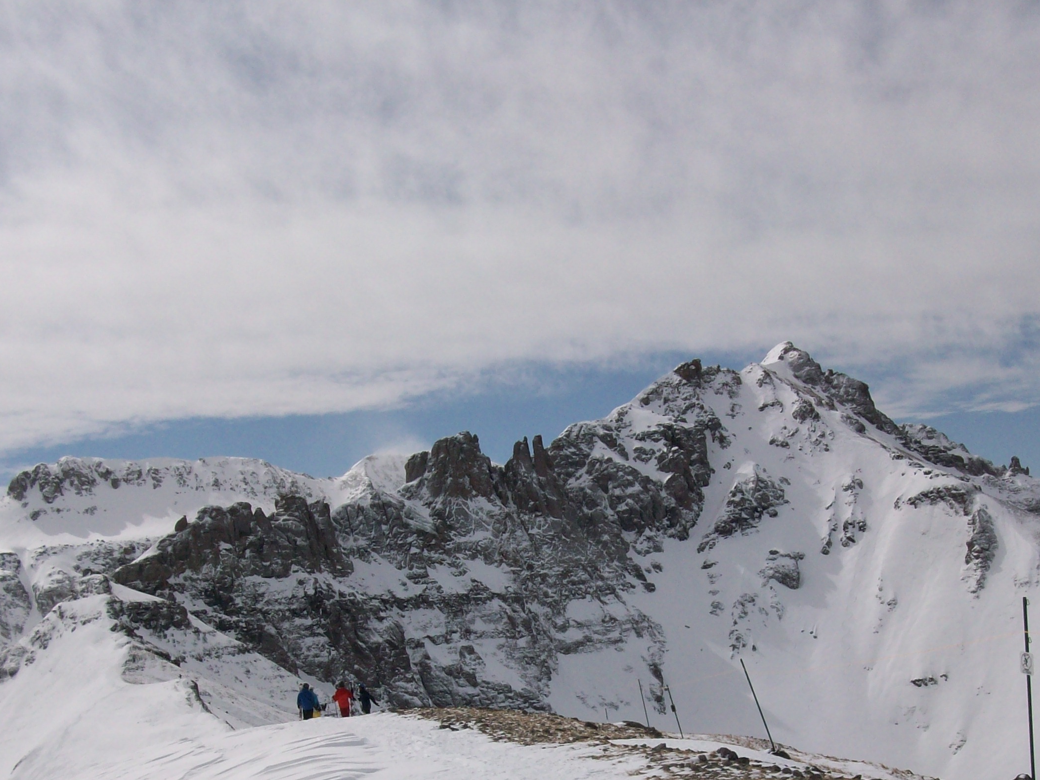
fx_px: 1592
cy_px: 597
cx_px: 599
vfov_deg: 27.1
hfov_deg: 36.1
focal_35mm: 53
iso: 64
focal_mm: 5.7
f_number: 5.5
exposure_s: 1/1250
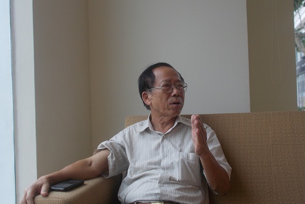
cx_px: 153
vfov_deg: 32.6
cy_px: 106
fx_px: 347
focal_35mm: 41
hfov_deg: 47.4
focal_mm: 6.9
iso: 80
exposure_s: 1/80
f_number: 3.9
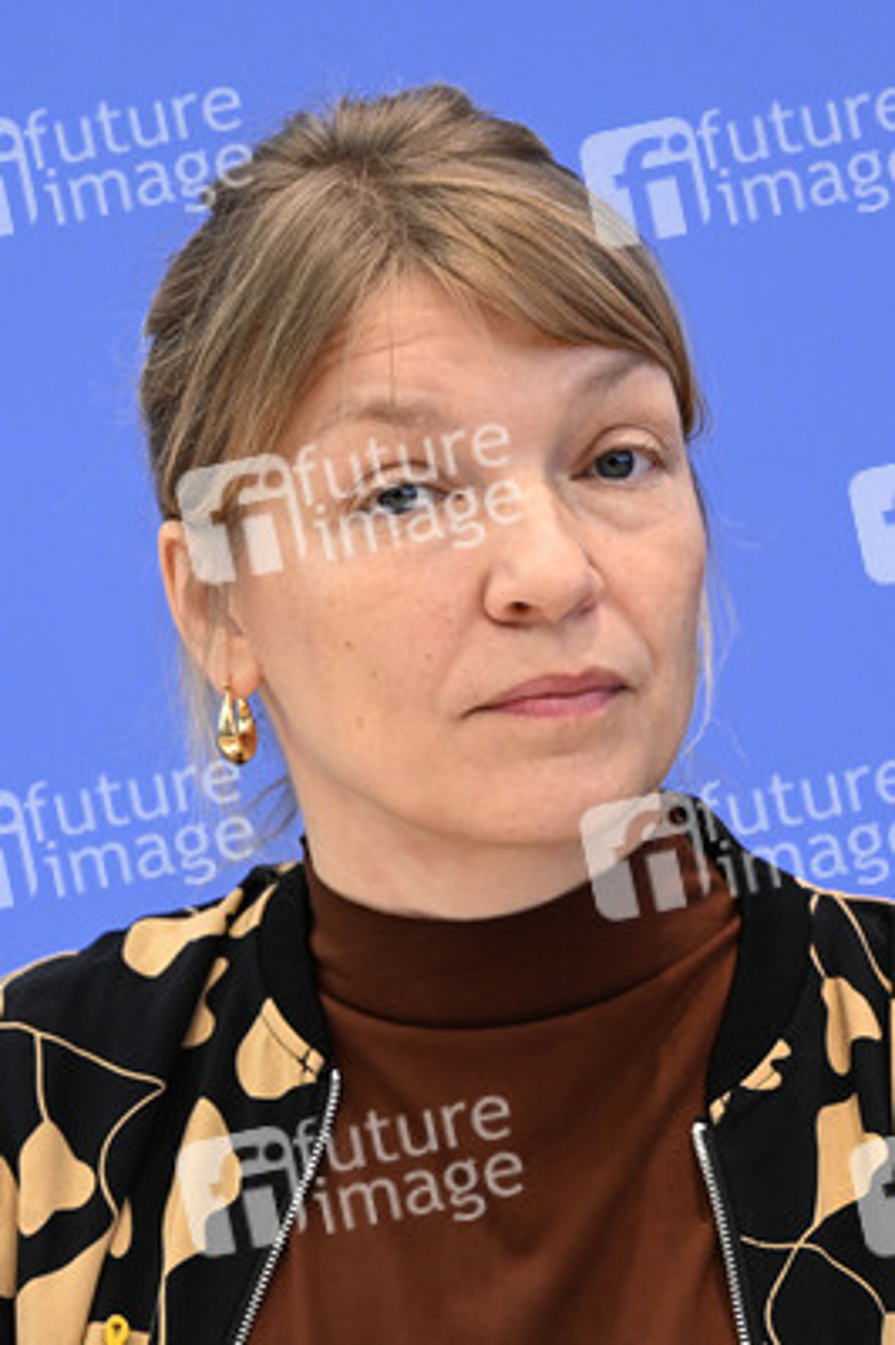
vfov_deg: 15.2
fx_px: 5043
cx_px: 448
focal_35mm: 135
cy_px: 672
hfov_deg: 10.1
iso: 4000
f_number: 5
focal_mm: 135
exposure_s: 1/500
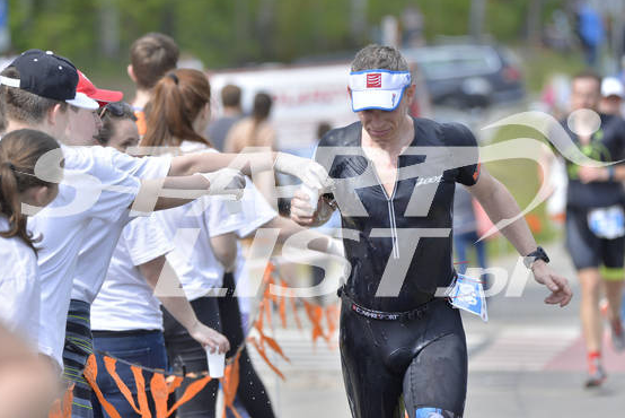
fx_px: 7017
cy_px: 208
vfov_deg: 3.4
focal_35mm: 404
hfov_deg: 5.1
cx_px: 318
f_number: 6.3
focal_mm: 350
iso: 400
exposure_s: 1/1250
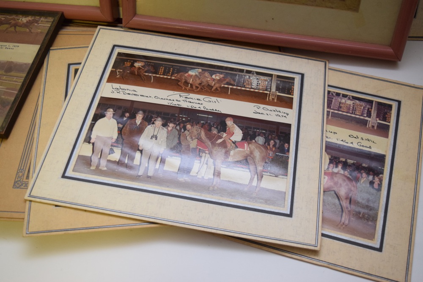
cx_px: 212
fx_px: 476
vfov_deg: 33.0
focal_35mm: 40
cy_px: 141
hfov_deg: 47.9
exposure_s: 1/60
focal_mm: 27
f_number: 4
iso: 1400
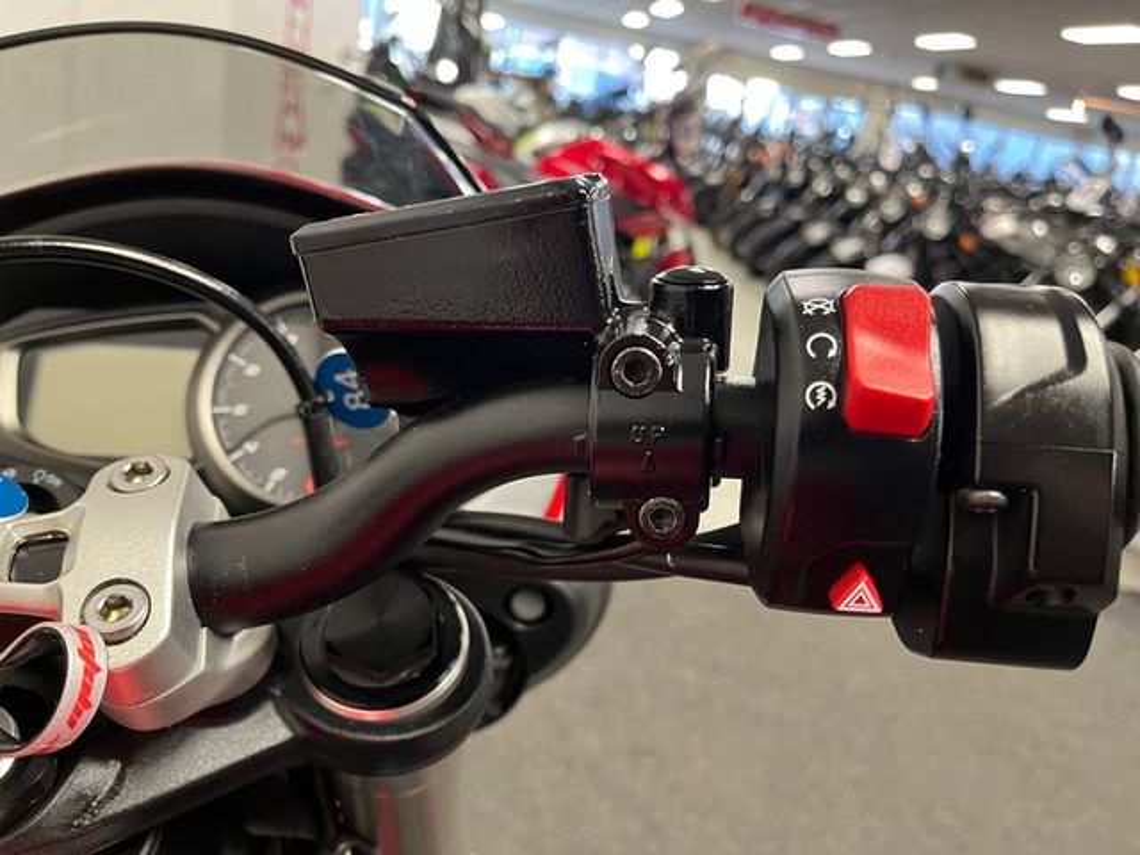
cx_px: 570
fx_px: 856
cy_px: 428
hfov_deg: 67.3
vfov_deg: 53.1
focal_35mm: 26
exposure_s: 1/50
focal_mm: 5.1
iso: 250
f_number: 1.6
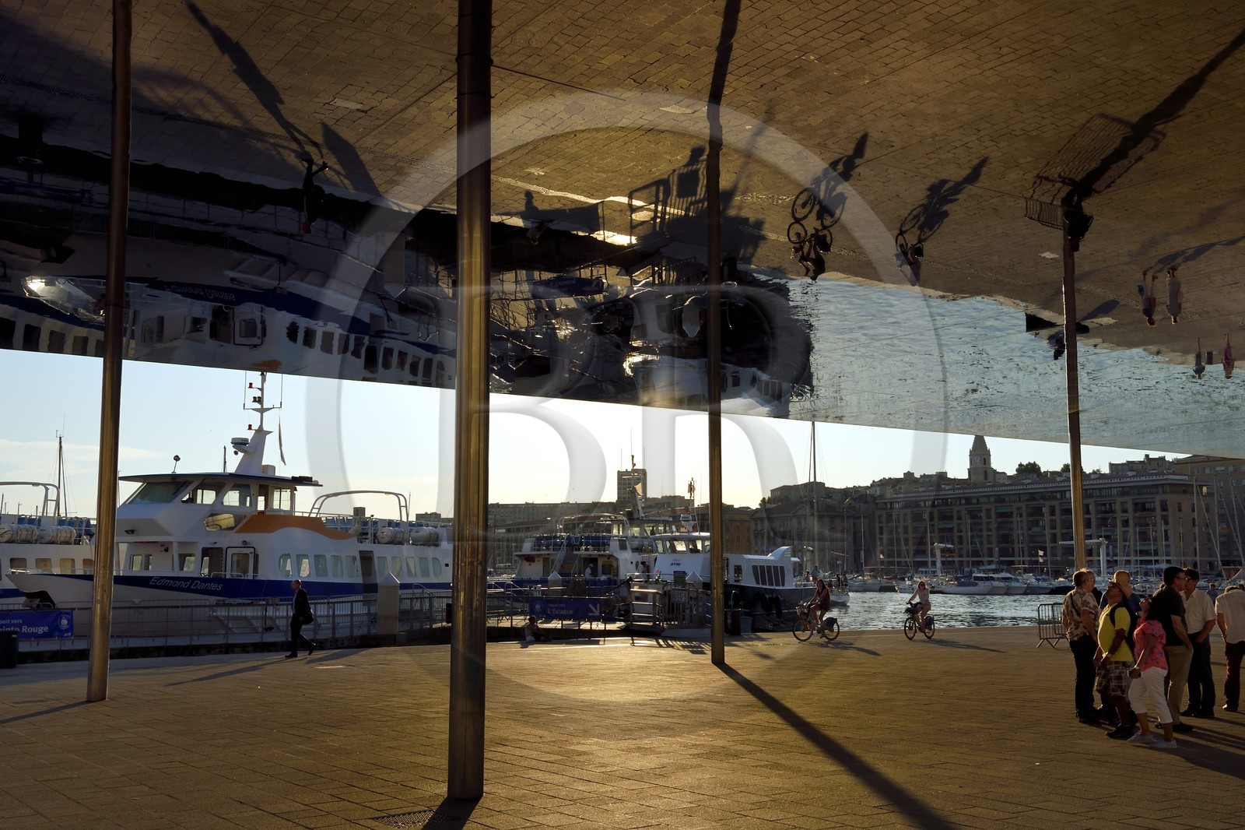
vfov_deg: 36.9
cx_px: 622
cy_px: 415
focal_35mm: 36
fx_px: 1245
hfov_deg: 53.1
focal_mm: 36
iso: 200
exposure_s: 1/320
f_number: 18
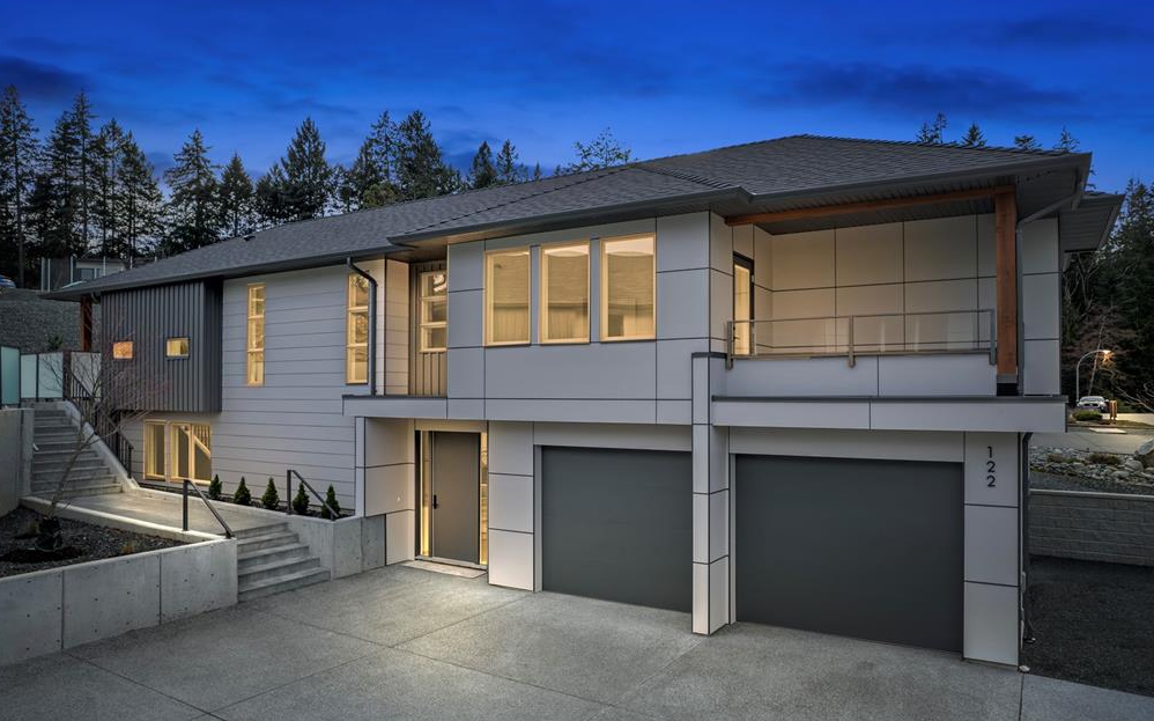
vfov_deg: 52.9
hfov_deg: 77.2
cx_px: 580
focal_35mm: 23
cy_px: 385
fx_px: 723
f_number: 2.8
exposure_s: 1/1250
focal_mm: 8.38
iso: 110
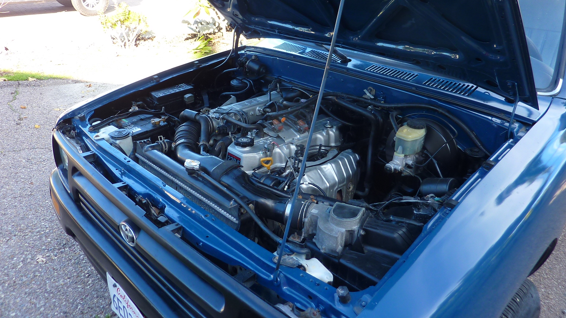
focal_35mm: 28
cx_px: 286
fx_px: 420
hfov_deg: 67.9
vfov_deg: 40.9
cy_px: 101
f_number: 3.3
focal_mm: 4.1
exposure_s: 1/80
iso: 80
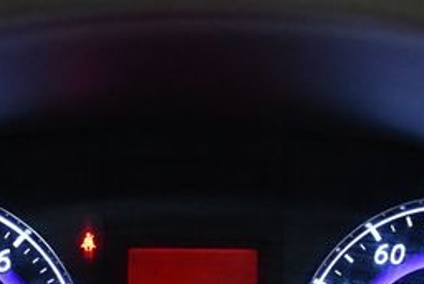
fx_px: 1061
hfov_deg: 22.6
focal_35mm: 90
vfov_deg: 15.0
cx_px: 234
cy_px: 274
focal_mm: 18
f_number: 3.5
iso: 3200
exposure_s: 1/125
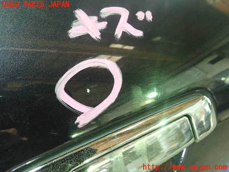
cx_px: 114
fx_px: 198
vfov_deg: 46.8
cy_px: 86
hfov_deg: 60.0
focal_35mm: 30
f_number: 2.3
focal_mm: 5.5
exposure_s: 1/30
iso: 1000
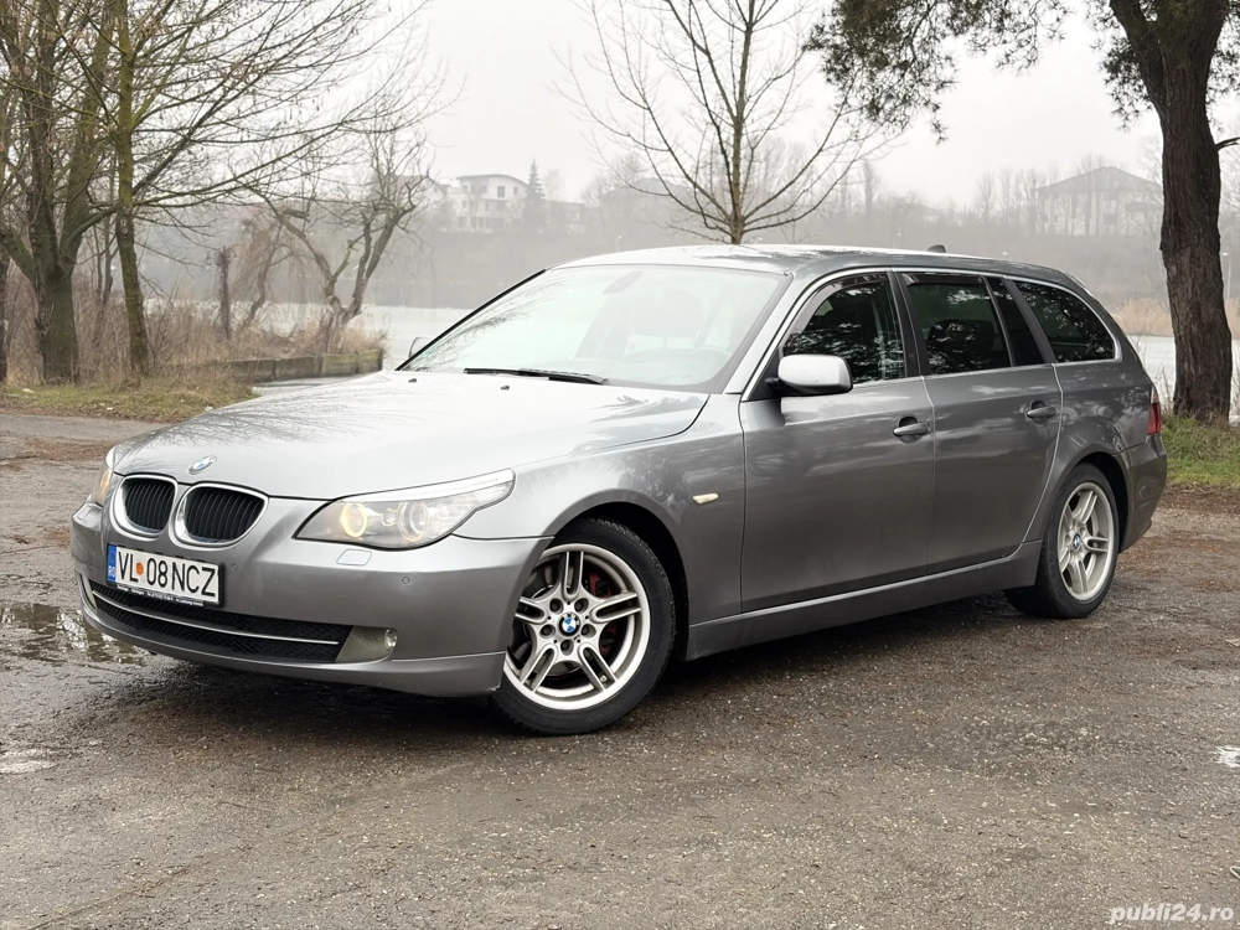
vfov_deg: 28.0
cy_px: 465
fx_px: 1863
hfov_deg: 36.8
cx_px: 620
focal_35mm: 52
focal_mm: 5.96
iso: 32
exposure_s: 1/384
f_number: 1.6
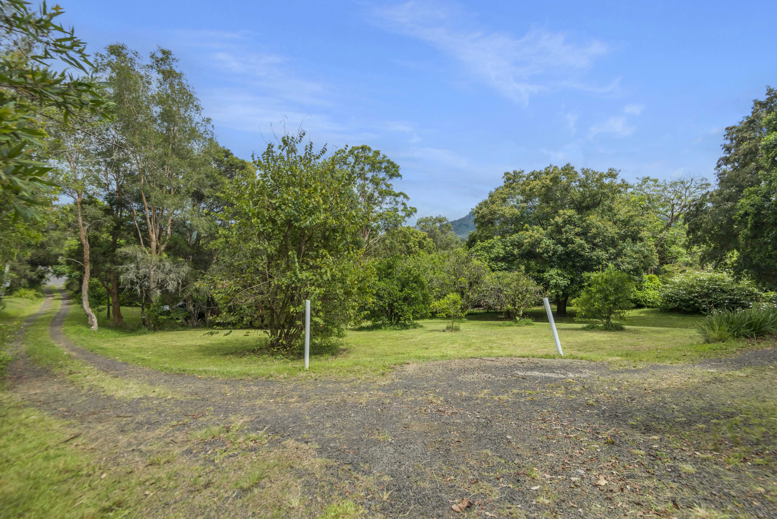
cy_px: 260
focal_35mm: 16
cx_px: 388
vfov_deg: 73.8
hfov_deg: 96.7
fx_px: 345
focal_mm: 16
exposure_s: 1/2000
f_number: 8
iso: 500
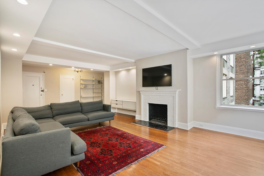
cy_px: 88
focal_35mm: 17
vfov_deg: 70.4
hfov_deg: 93.3
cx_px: 132
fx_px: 125
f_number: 8
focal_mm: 17
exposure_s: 1.3
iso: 100
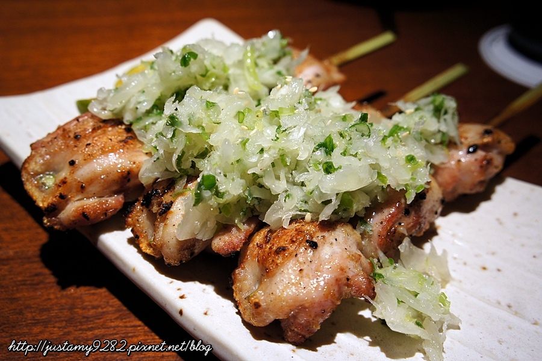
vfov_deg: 34.2
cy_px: 180
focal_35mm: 39
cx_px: 271
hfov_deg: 49.6
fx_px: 587
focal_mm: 26
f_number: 5.6
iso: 500
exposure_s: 1/40
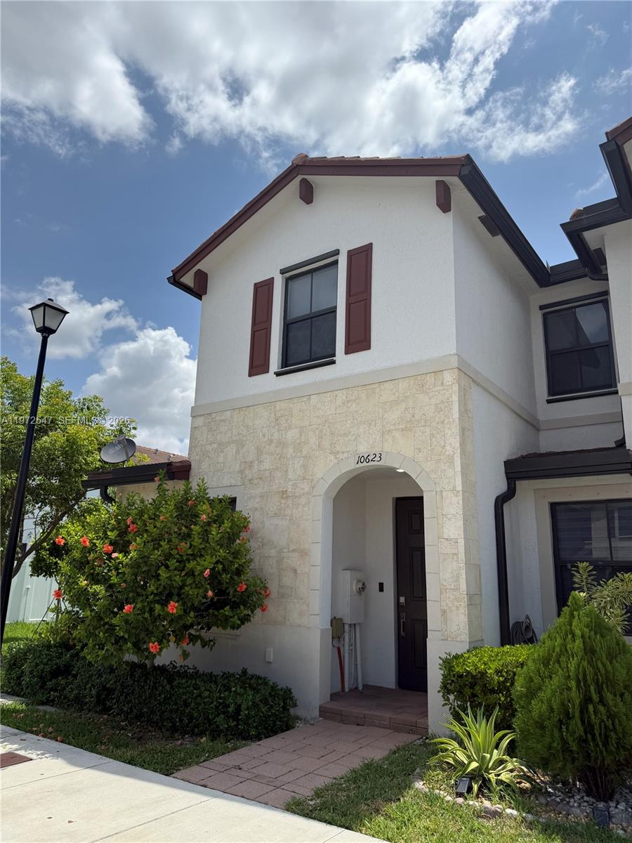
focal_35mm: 24
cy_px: 422
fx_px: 584
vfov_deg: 71.6
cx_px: 316
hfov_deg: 56.8
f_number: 1.78
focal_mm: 6.76
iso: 80
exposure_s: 1/8130
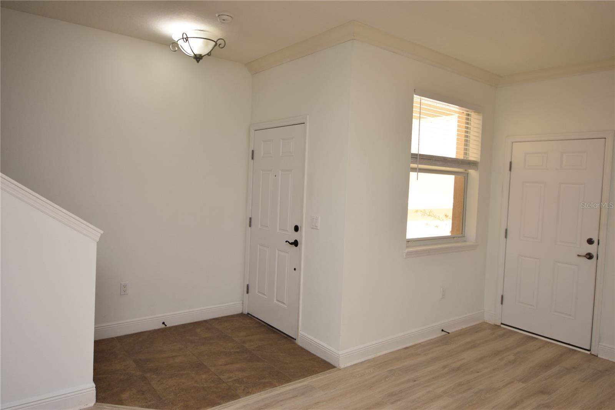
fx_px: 410
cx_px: 308
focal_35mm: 24
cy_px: 205
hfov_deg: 73.8
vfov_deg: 53.1
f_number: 4
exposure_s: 1/60
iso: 320
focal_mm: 16
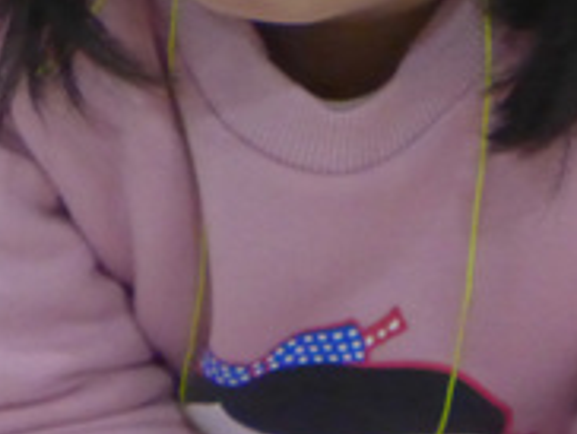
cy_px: -155
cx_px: 288
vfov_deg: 4.7
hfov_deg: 6.3
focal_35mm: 316
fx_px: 5274
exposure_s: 1/500
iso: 1600
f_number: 2.3
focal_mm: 17.7
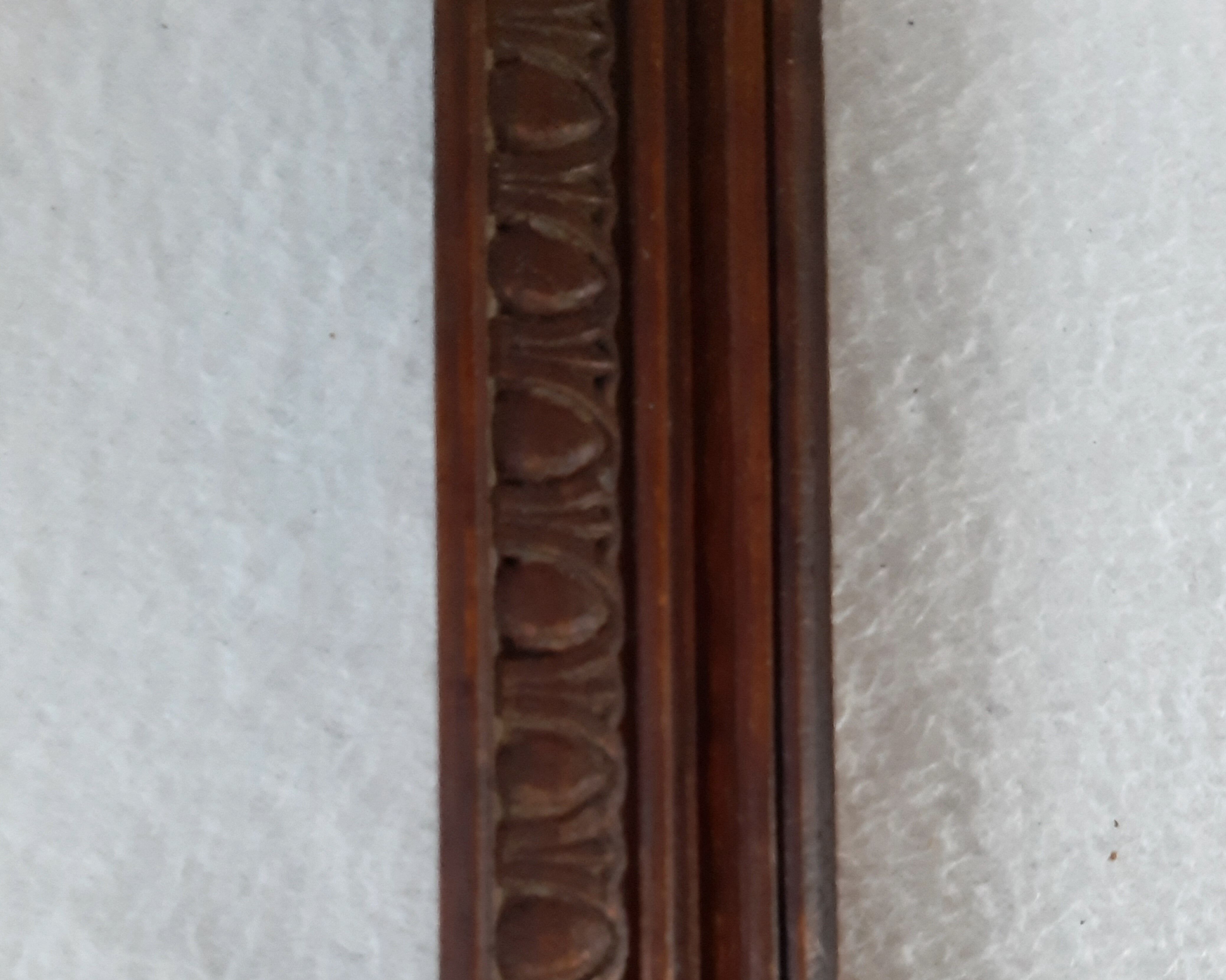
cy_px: 737
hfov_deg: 50.3
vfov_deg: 40.0
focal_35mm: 36
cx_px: 618
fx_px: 1306
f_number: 1.7
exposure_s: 1/10
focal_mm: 3.93
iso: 1250
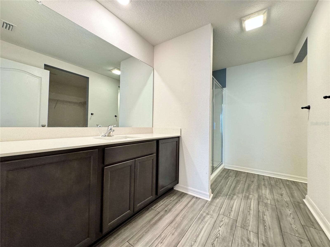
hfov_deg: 102.1
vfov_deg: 85.7
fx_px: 133
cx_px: 165
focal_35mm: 14
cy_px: 124
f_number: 2.2
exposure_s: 1/60
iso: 640
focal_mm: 2.22
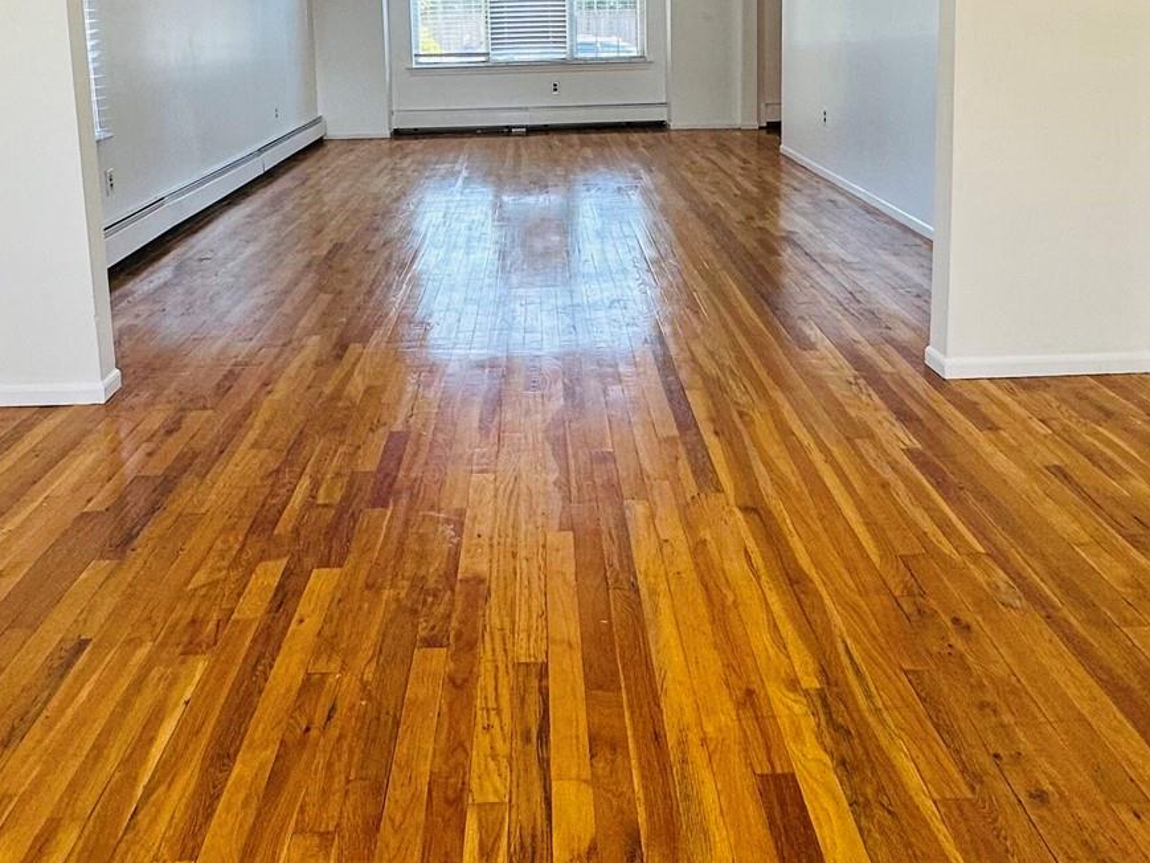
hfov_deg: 55.3
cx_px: 540
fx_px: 1096
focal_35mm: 33
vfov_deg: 40.8
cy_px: 146
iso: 100
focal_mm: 2.22
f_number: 2.2
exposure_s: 1/120
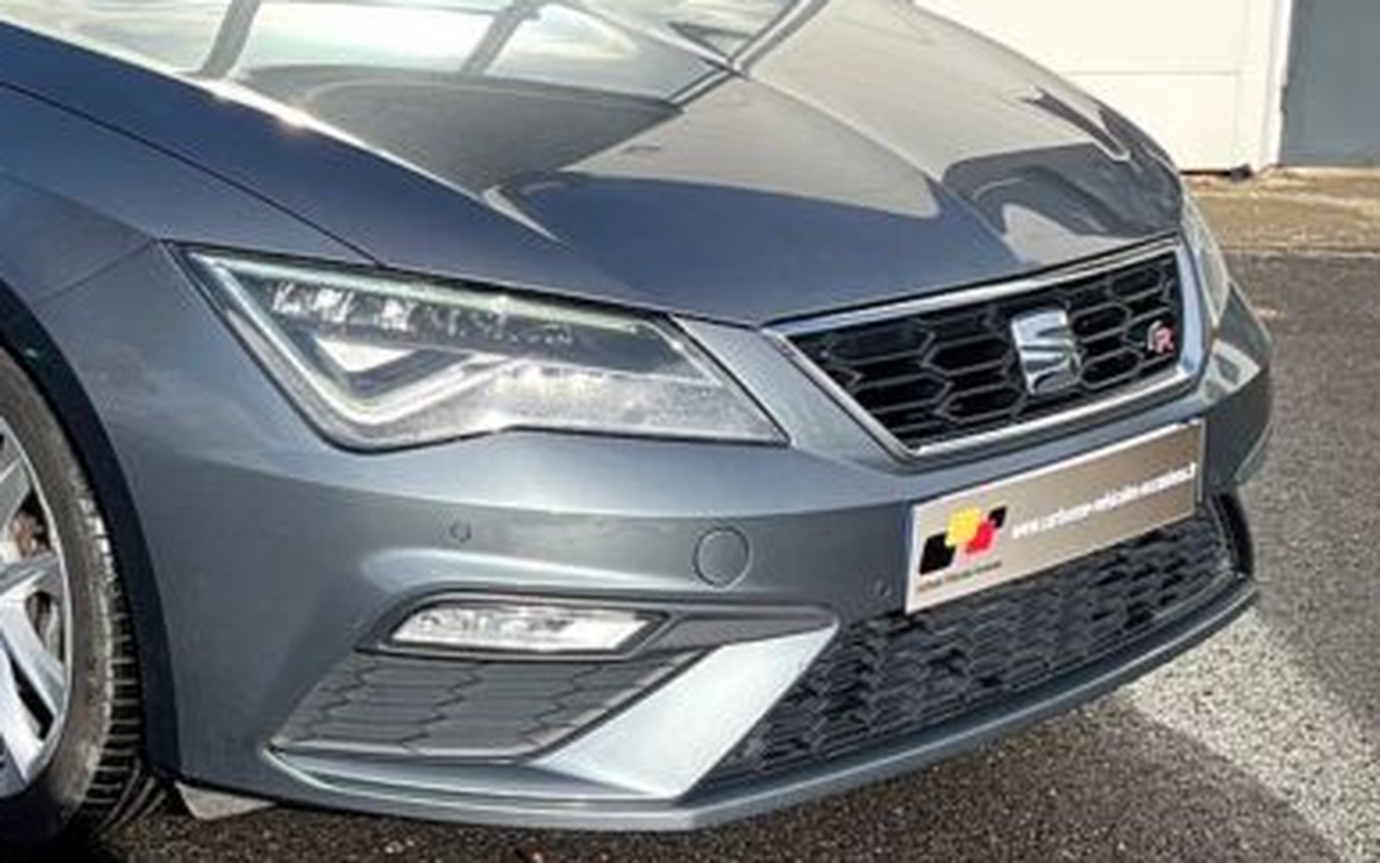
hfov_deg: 33.8
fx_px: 2144
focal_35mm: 57
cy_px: 239
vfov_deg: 22.6
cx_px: 146
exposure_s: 1/2967
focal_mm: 5.1
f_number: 1.6
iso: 50
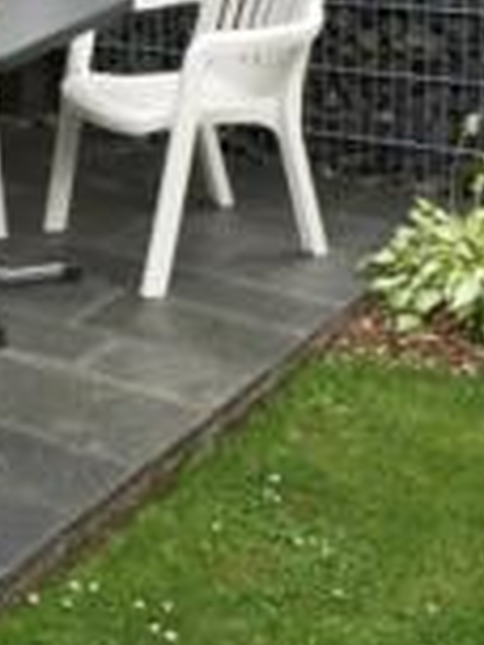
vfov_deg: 22.6
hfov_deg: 16.6
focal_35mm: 84
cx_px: -140
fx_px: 1566
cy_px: 47
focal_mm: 4.15
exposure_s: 1/246
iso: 32
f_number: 2.2
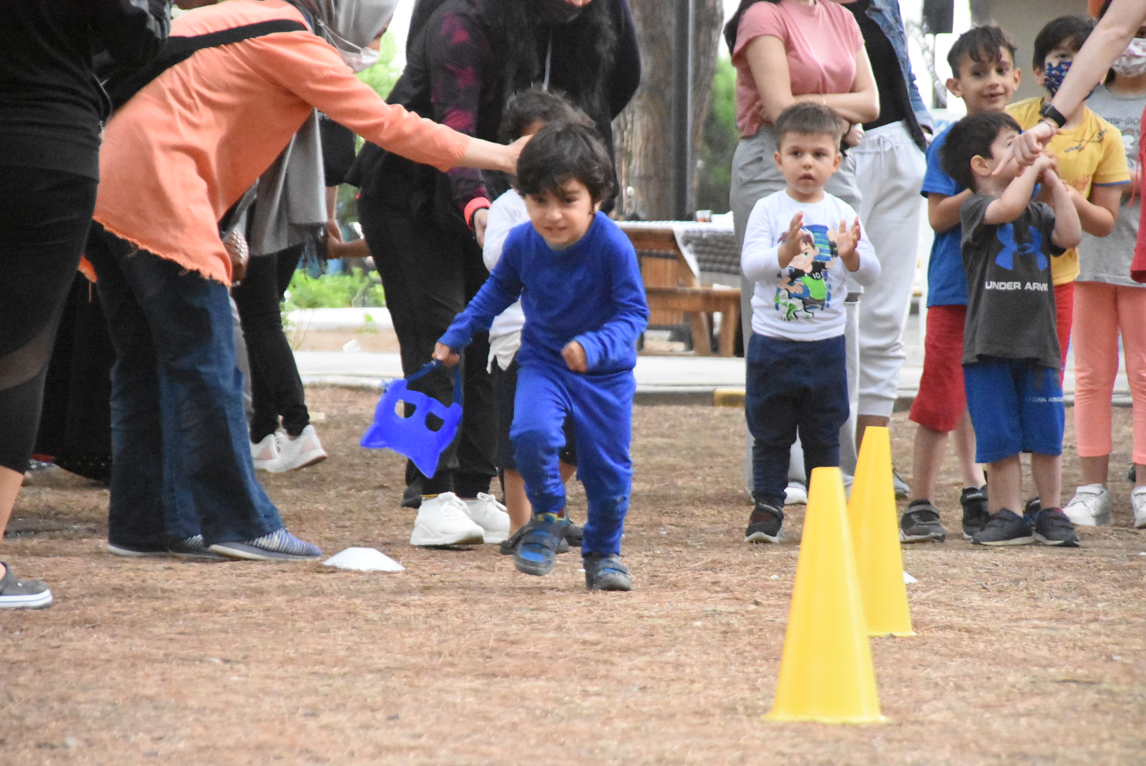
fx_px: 6929
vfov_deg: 6.3
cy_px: 383
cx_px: 573
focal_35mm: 218
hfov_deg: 9.5
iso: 18000
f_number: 5.6
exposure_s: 1/250
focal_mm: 145
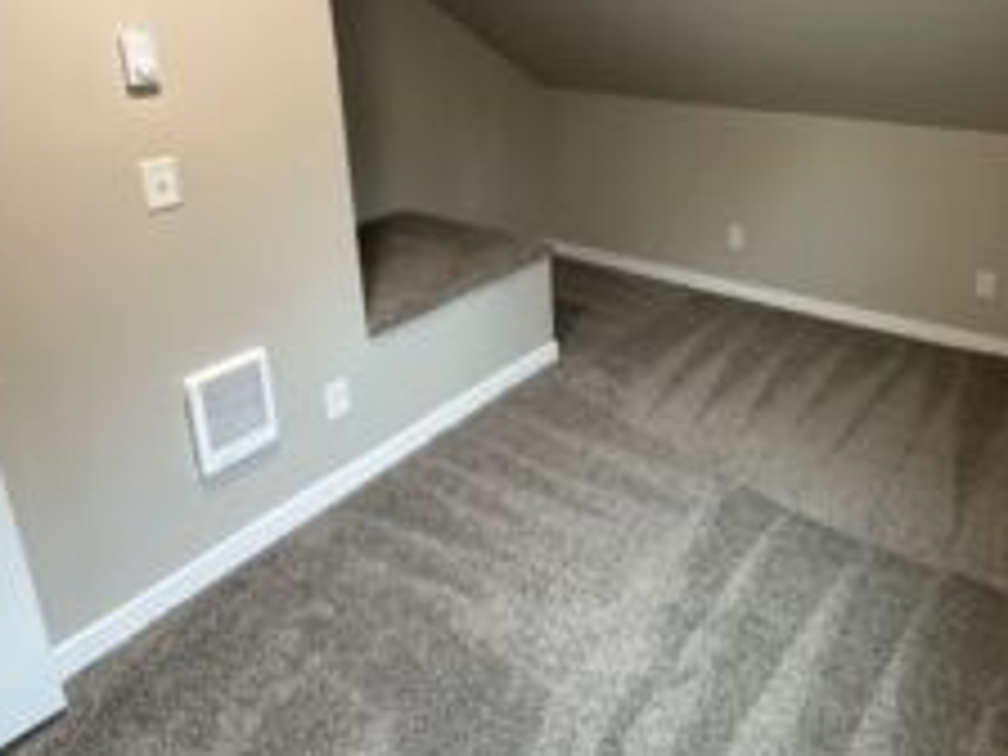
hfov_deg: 67.1
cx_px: 688
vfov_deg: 52.6
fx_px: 728
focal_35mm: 25
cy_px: 194
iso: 400
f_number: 2.2
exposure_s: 1/60
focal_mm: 2.22
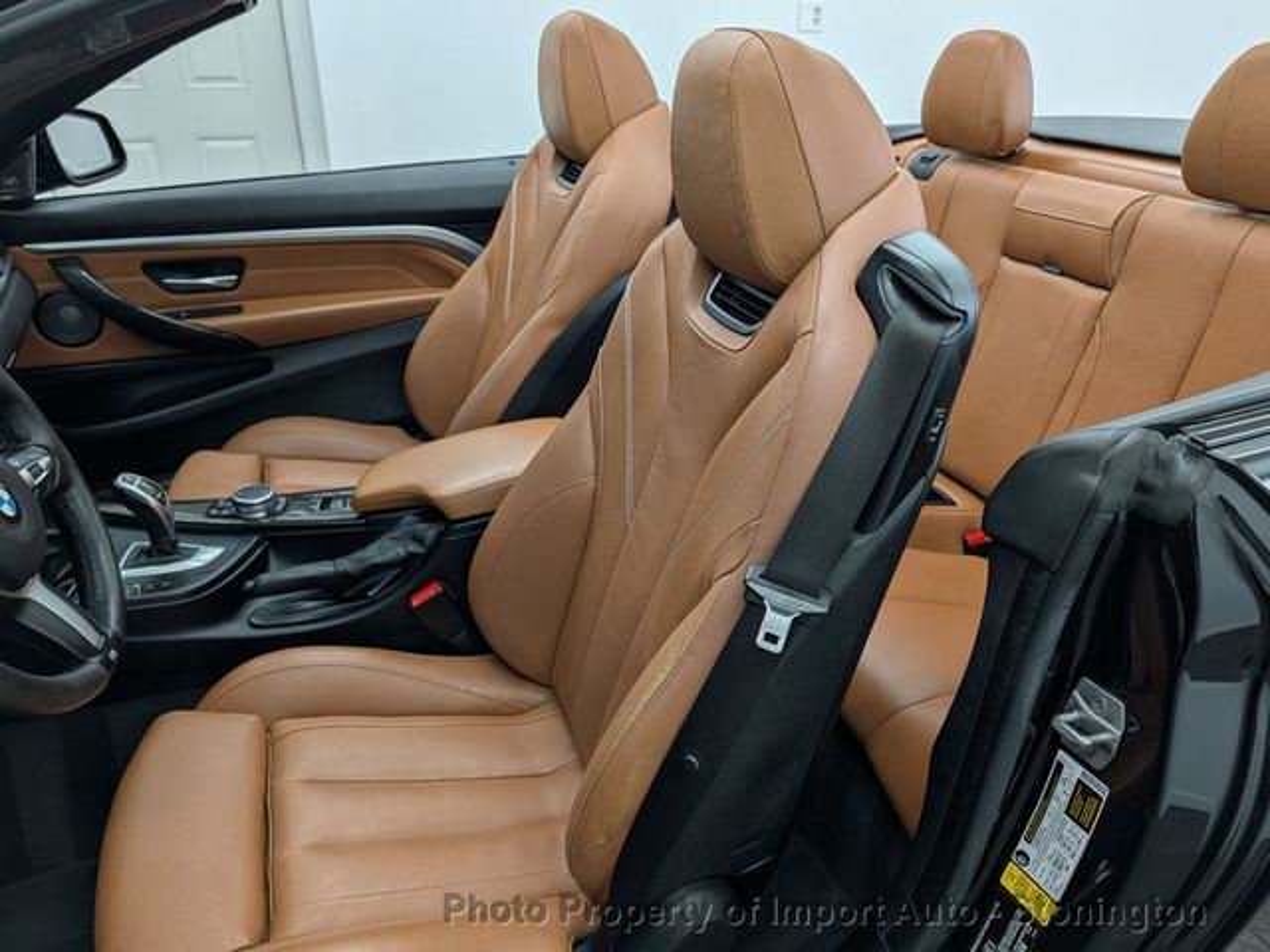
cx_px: 635
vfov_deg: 56.8
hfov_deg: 71.6
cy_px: 476
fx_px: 881
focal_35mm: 24
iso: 30
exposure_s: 1/120
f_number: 1.68
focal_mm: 6.9
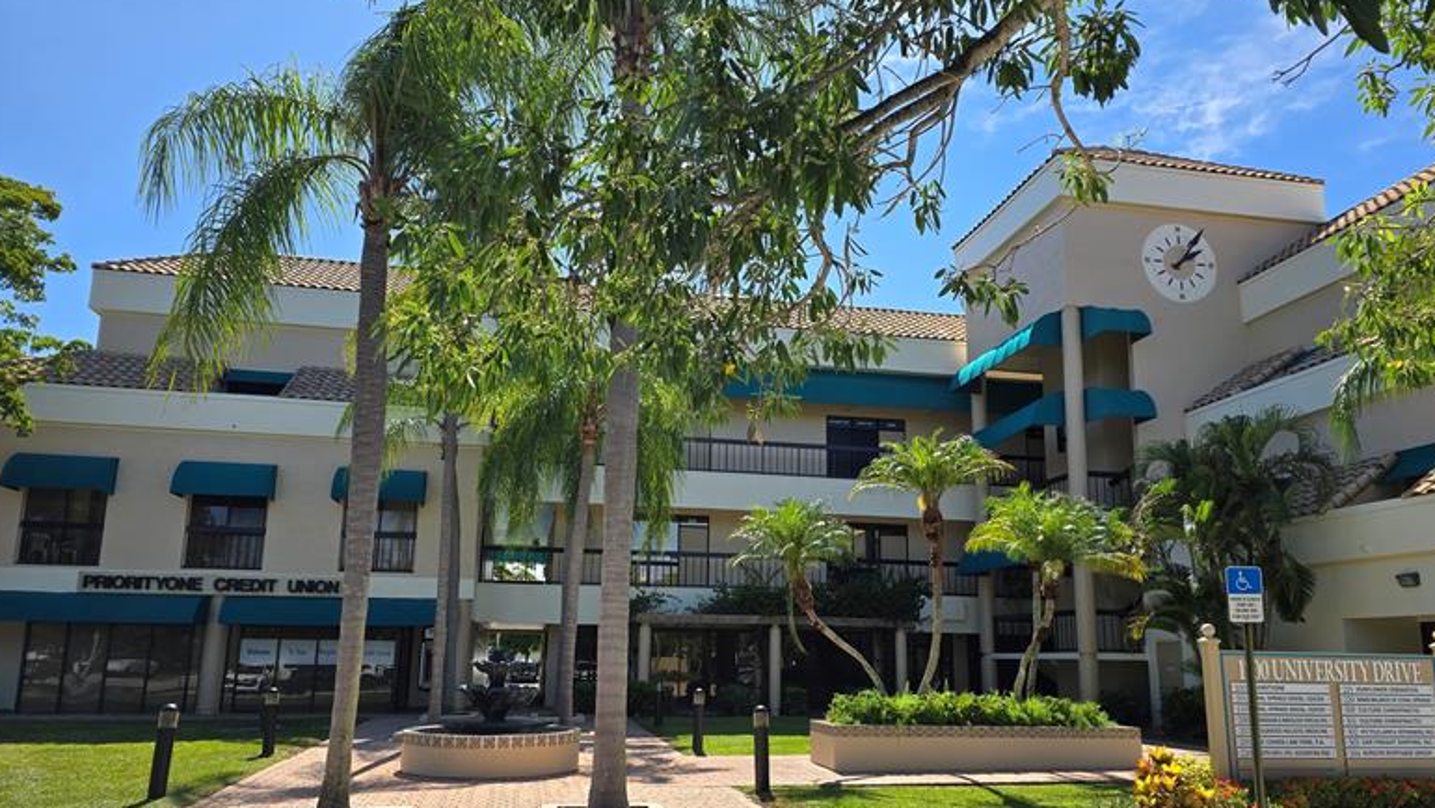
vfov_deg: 44.3
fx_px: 989
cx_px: 717
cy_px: 456
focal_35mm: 26
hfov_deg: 71.9
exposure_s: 1/638
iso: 12
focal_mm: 6.3
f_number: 1.7
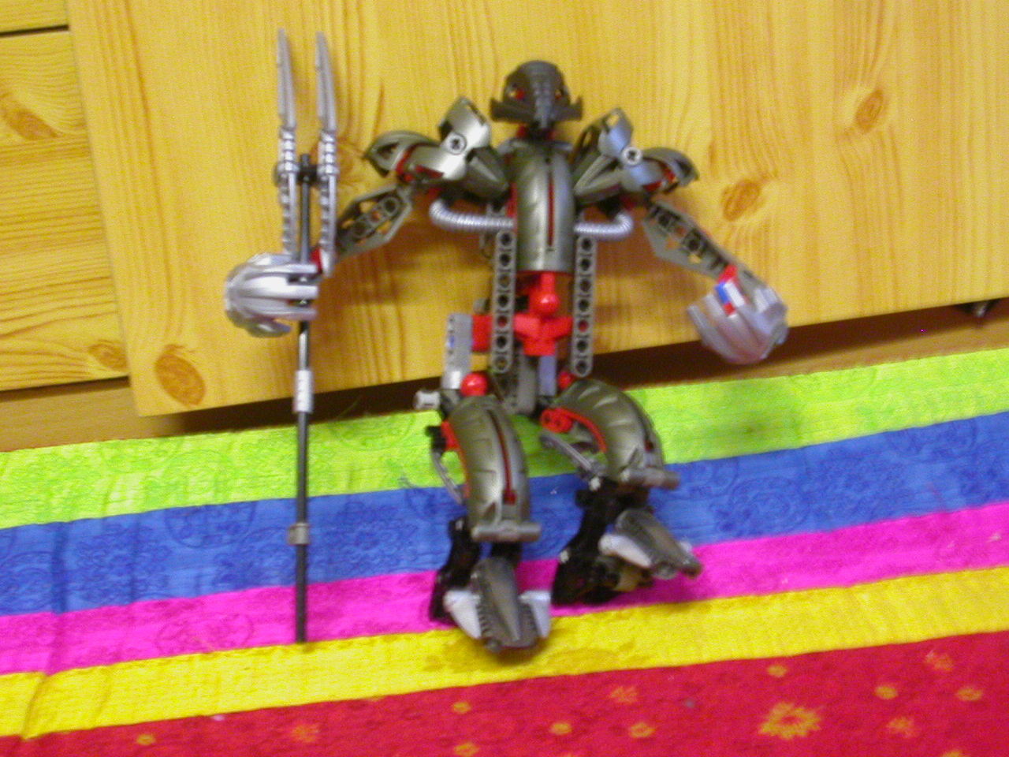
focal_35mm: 58
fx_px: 1691
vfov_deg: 25.2
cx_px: 504
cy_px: 378
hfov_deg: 33.2
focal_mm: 8.9
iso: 360
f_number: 3.4
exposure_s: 1/4
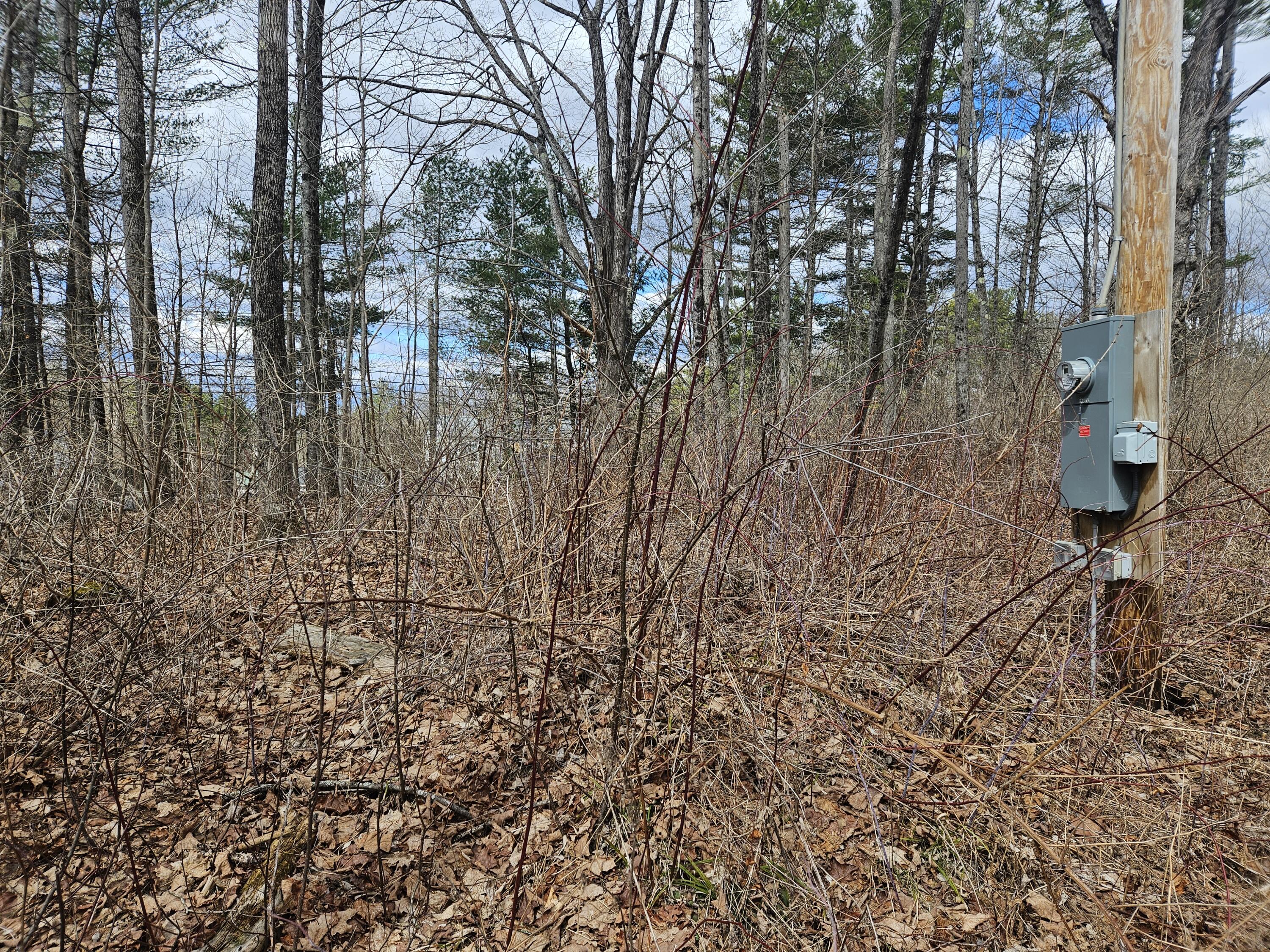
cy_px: 476
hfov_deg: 73.9
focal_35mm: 23
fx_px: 844
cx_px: 635
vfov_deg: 58.9
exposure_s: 1/986
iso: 25
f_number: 1.8
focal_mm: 5.4
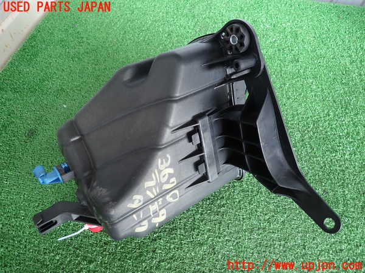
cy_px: 136
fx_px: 264
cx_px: 182
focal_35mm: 25
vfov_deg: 54.9
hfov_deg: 69.4
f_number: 2
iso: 160
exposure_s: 1/60
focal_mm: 4.5
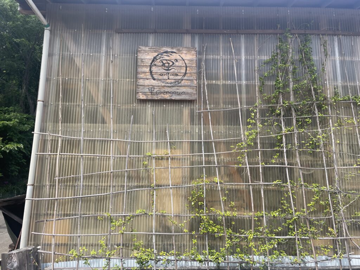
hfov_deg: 67.3
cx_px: 180
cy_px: 135
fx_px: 270
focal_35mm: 26
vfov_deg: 53.1
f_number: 1.6
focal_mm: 4.2
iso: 32
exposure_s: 1/1182
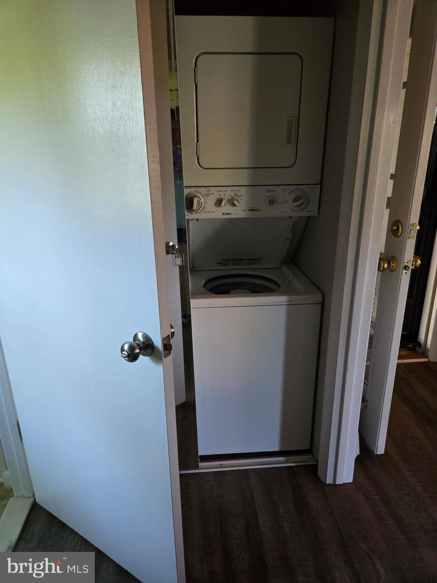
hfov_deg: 58.9
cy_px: 292
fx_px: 387
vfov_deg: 73.9
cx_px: 218
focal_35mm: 23
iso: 640
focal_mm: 5.4
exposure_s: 1/60
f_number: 1.8
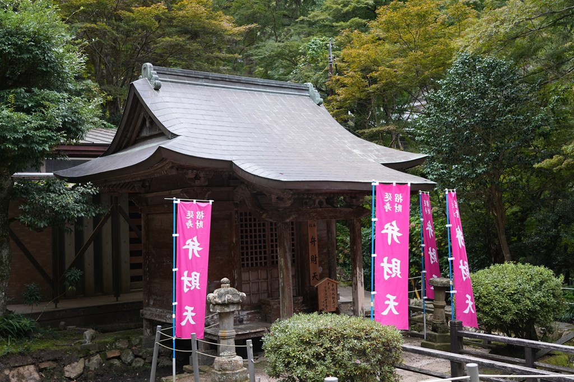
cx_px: 287
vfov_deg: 32.6
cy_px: 191
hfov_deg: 47.4
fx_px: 653
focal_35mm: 41
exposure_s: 1/160
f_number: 4
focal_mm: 41
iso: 400
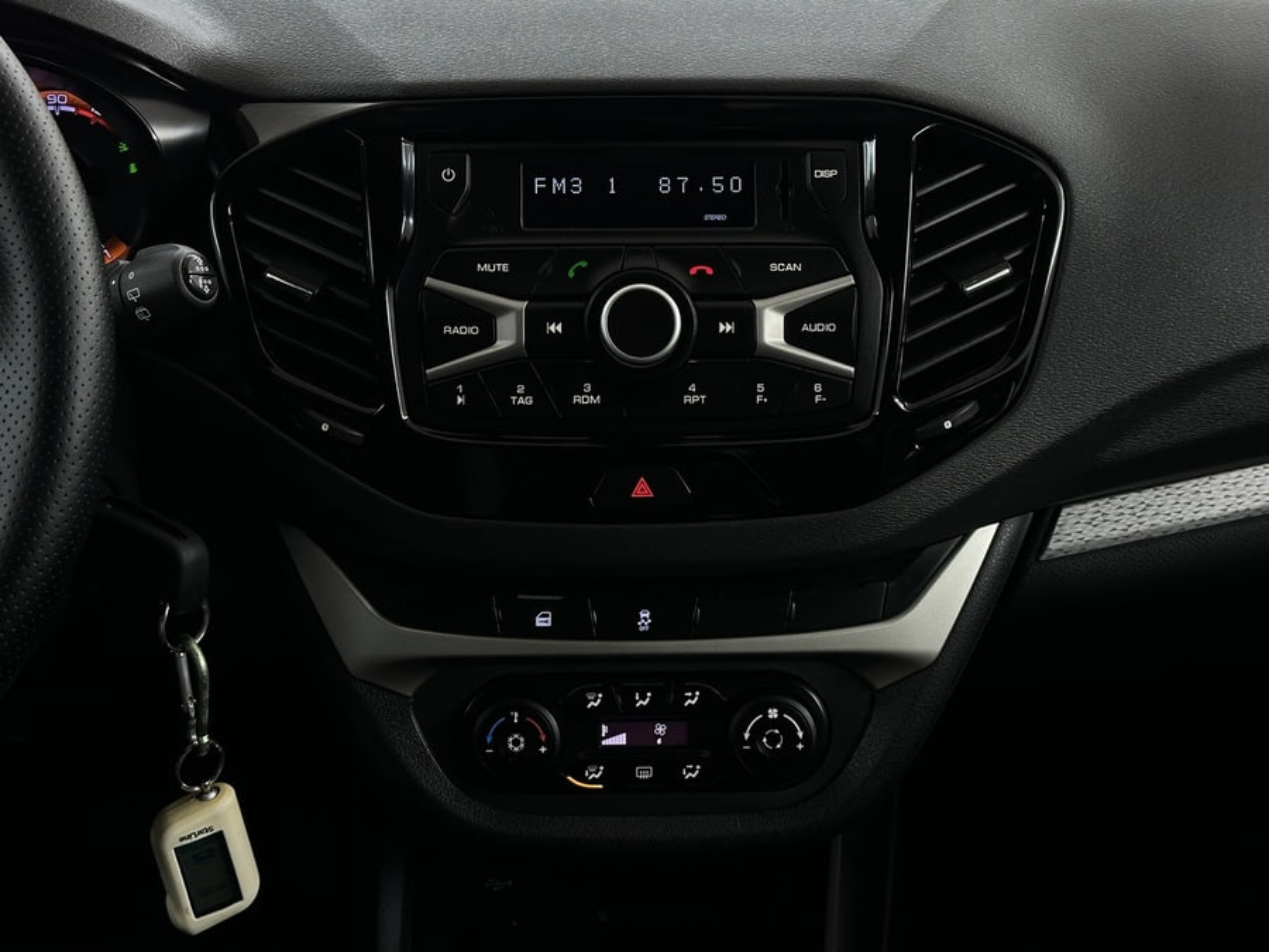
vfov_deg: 30.3
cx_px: 634
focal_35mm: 48
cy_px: 476
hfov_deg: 39.7
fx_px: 1760
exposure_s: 1/33
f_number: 1.78
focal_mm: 6.86
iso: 250
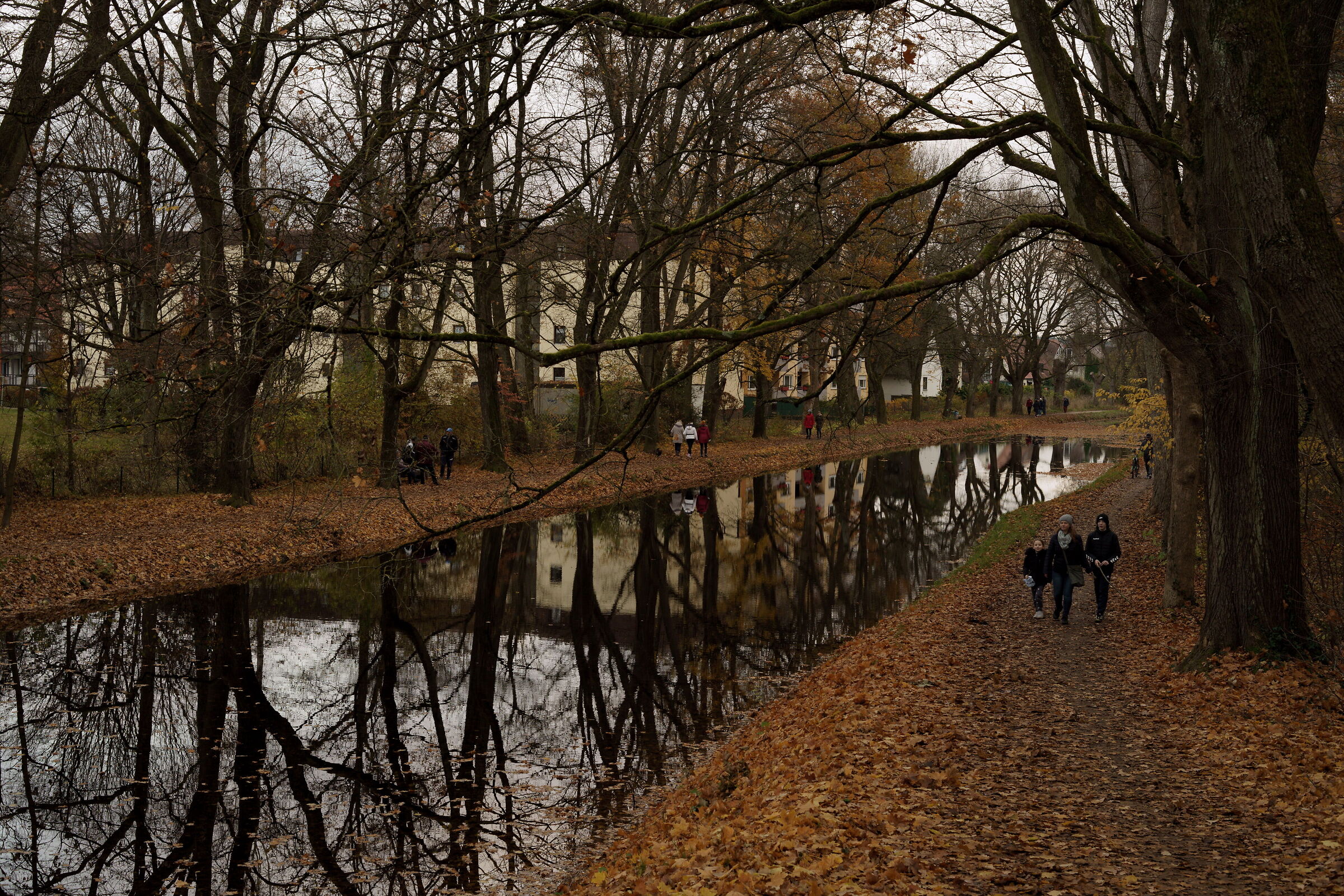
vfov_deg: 27.0
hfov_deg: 39.6
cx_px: 672
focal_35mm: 50
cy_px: 448
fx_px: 1867
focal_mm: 50
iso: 400
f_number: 8
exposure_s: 1/40
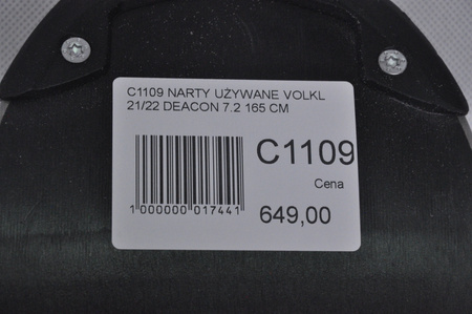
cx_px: 236
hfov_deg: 13.1
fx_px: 2063
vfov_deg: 8.7
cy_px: 157
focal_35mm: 158
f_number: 9.5
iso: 3200
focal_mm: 105
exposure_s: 1/125
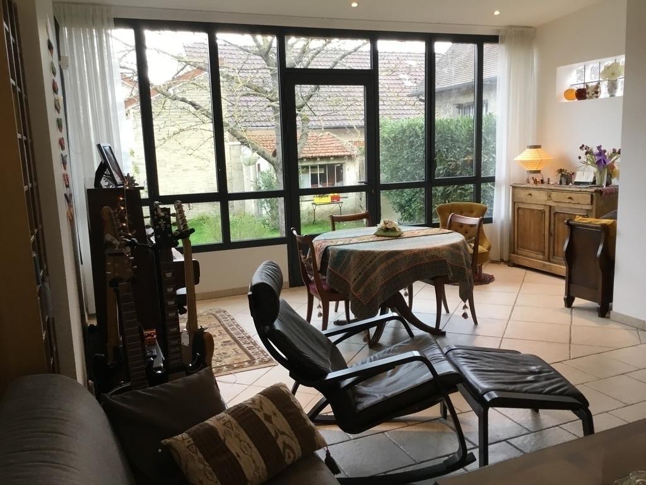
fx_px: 579
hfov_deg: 58.4
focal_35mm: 31
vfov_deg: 45.4
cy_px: 242
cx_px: 323
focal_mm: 3.3
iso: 40
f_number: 2.4
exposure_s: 1/33
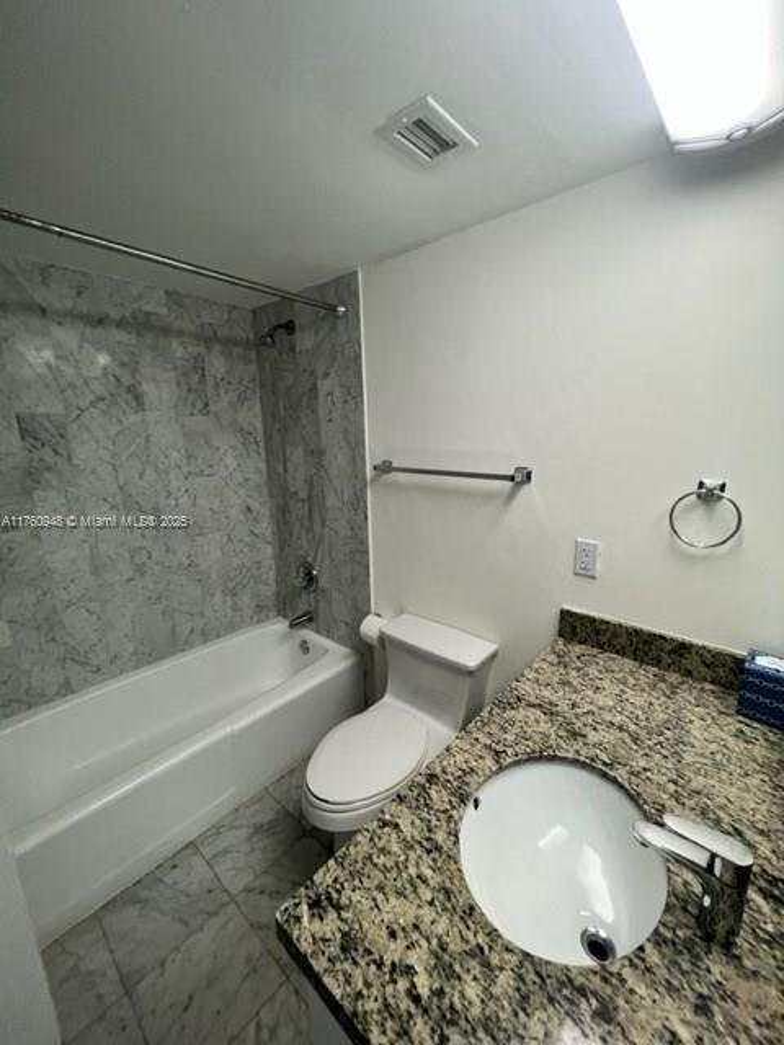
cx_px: 392
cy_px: 522
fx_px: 393
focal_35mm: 13
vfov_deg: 106.2
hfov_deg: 89.9
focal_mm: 1.57
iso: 160
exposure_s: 1/120
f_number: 1.8
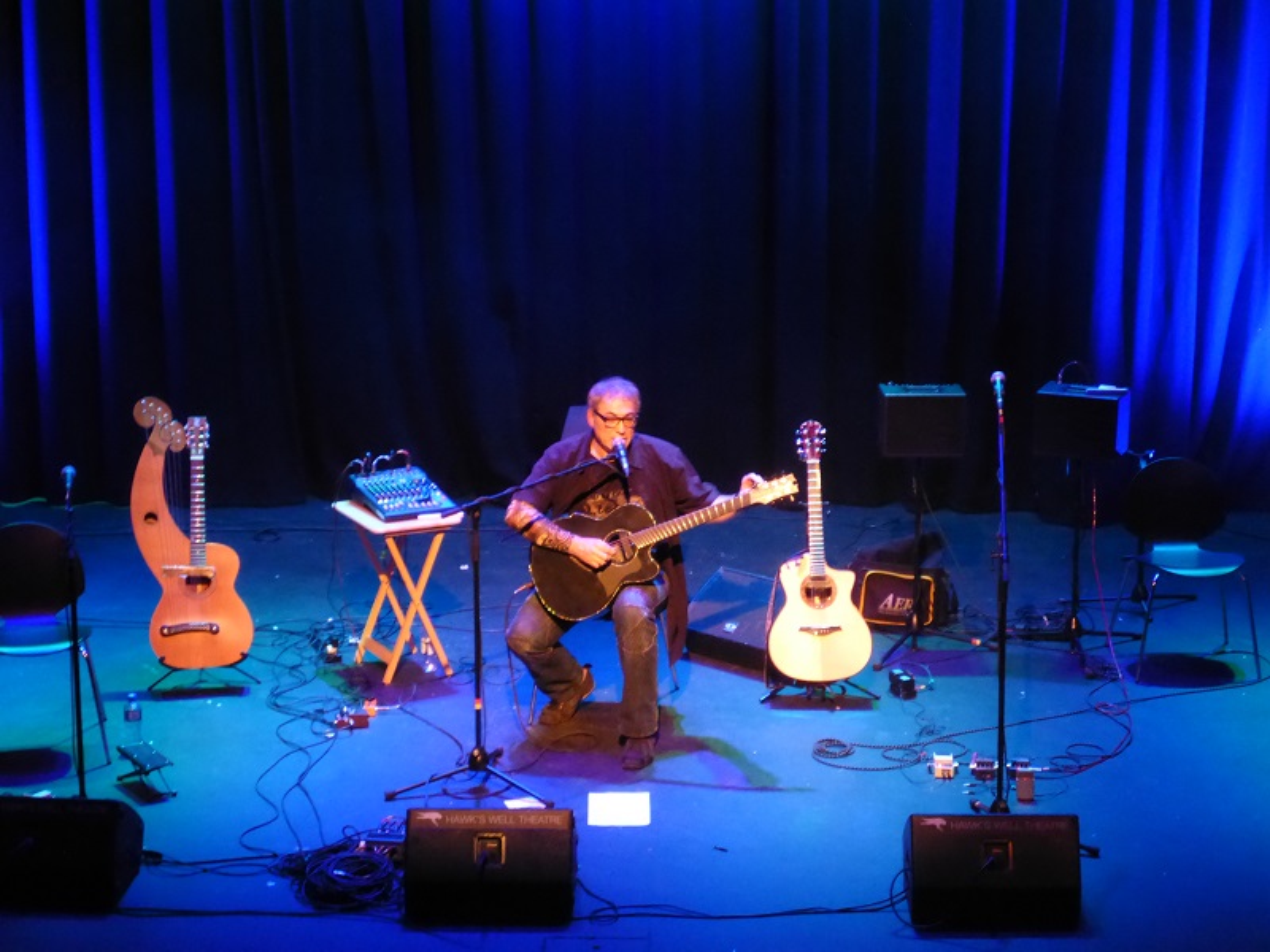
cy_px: 476
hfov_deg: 25.7
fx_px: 2788
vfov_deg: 19.4
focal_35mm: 76
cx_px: 635
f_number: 5.5
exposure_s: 1/4
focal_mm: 13.4
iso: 1250
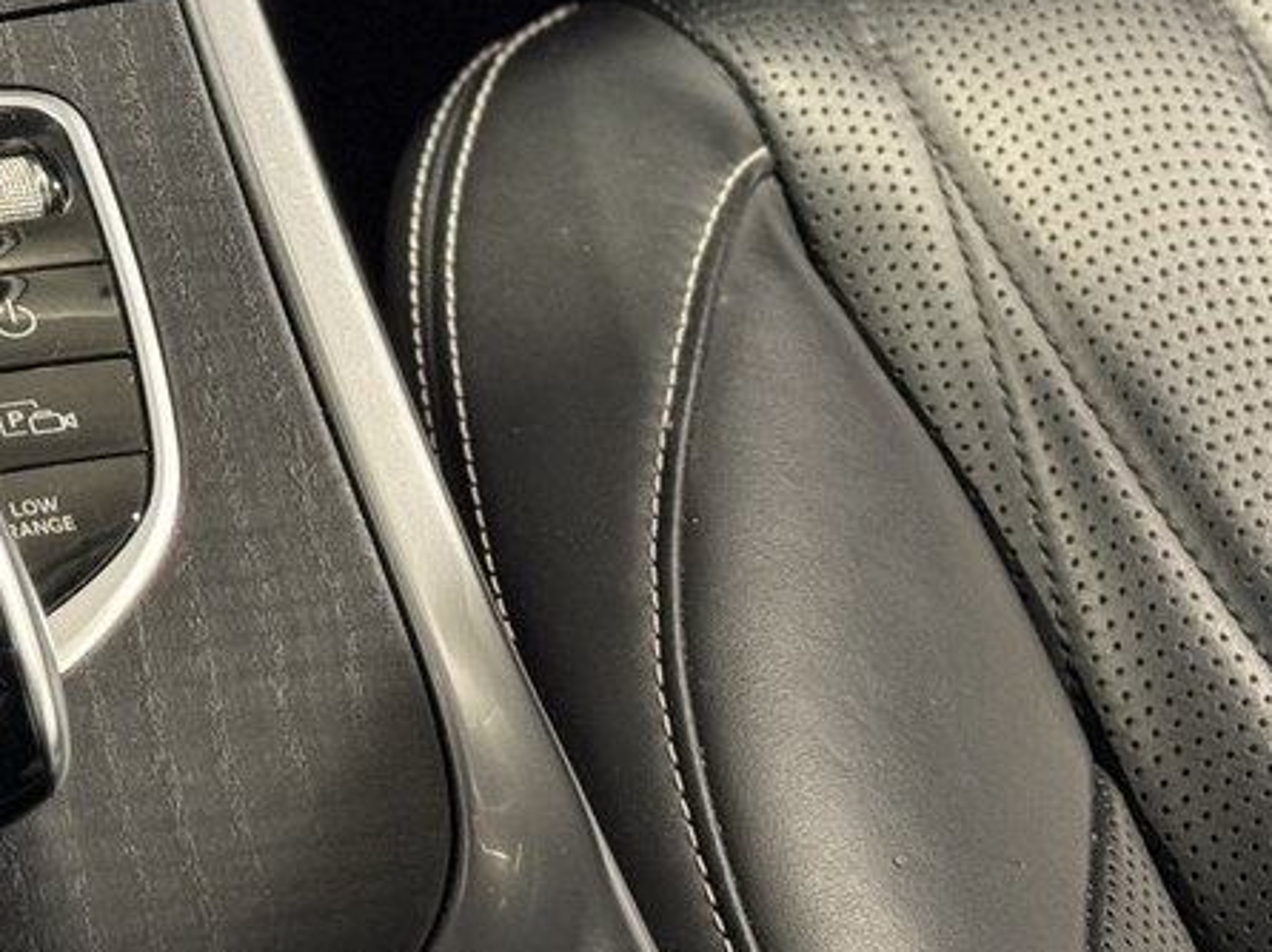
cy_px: -362
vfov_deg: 9.4
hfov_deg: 12.3
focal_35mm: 155
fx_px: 5693
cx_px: -456
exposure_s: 1/33
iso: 400
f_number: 1.78
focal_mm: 6.76
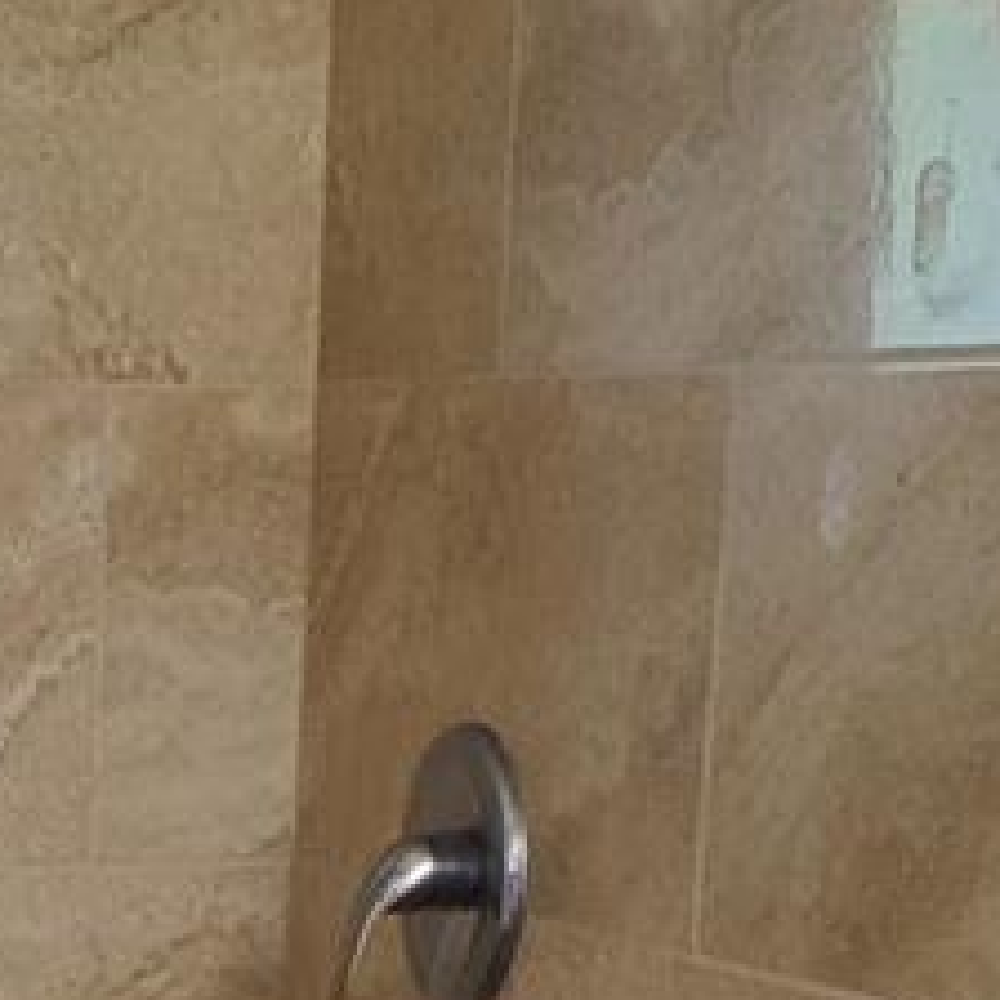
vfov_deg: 12.8
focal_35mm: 123
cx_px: -379
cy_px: 1812
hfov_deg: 13.5
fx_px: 4020
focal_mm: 4.3
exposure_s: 1/59
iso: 200
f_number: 2.4
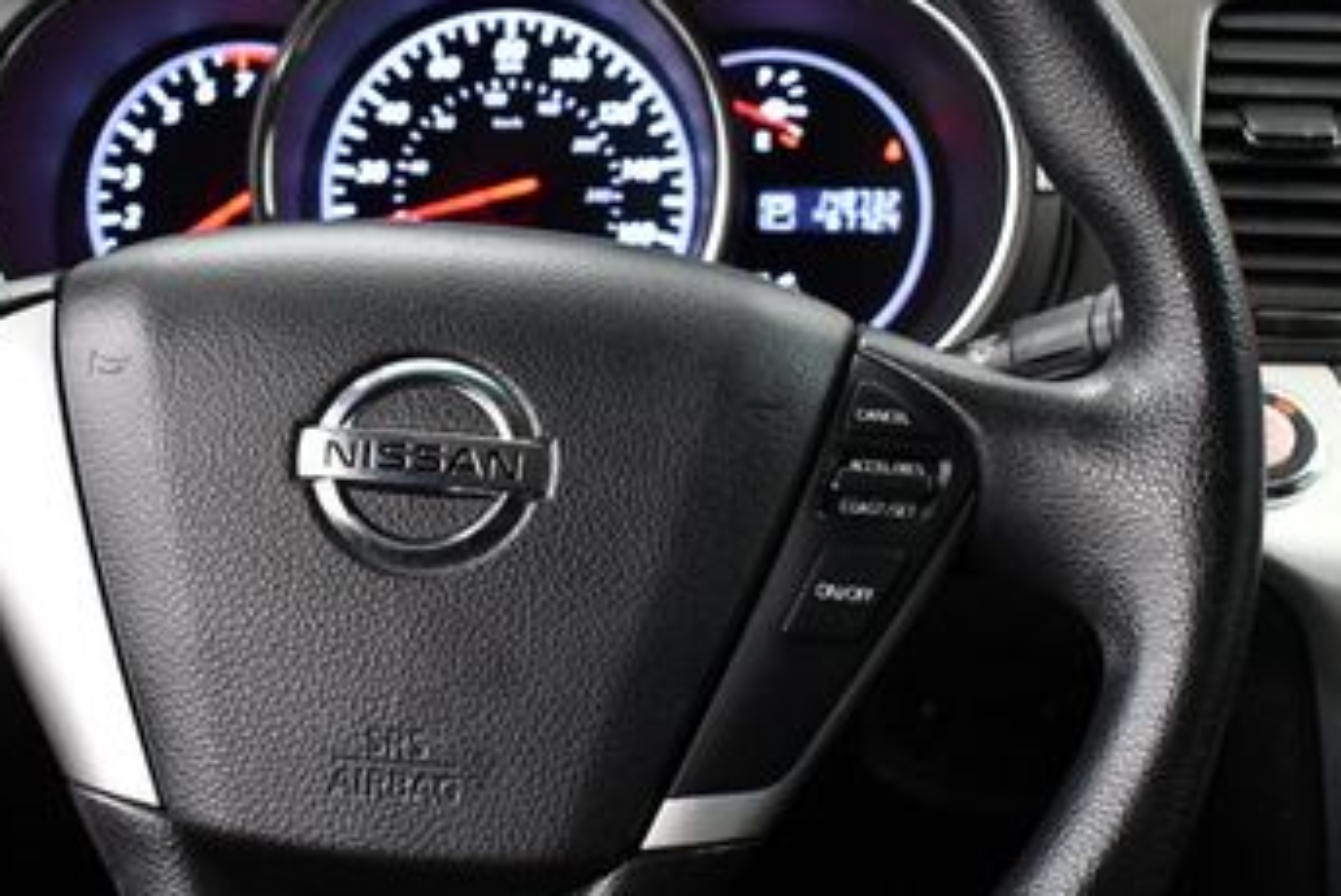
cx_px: 511
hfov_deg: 29.9
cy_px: 499
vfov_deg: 20.3
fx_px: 2498
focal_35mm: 67
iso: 2800
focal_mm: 18
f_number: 3.5
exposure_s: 1/125
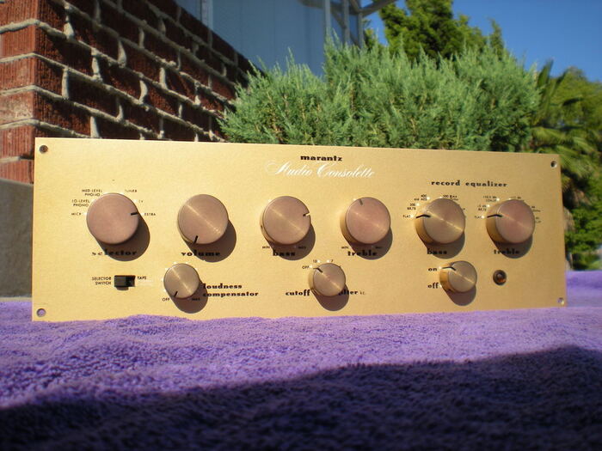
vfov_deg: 37.7
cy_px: 226
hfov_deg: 49.0
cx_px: 301
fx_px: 661
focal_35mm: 38
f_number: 4.6
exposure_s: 1/463
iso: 64
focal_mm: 6.3
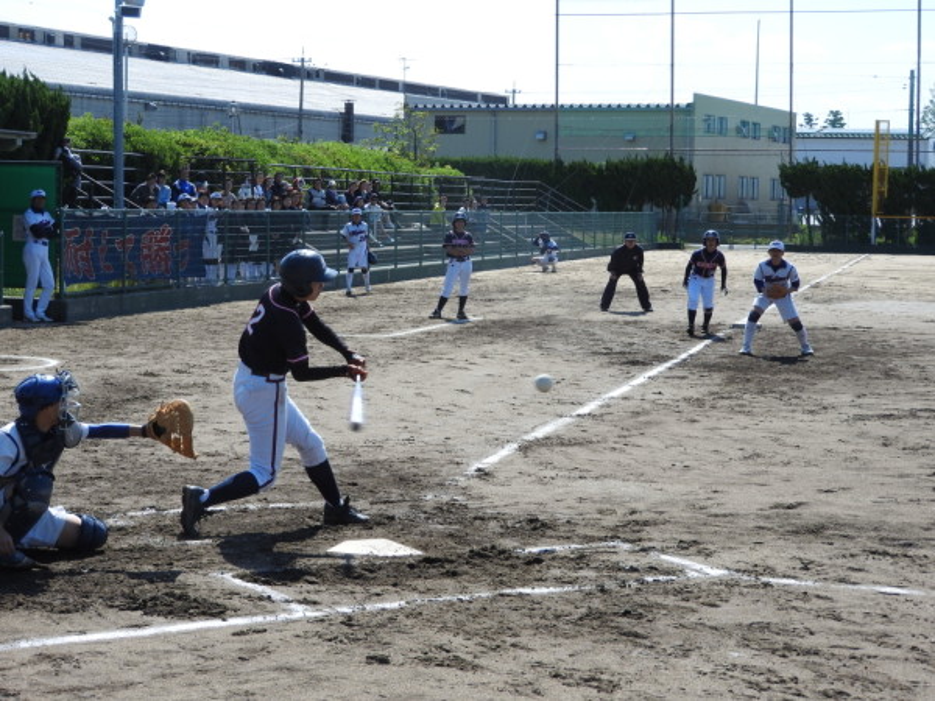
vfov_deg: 21.0
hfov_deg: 27.8
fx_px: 1891
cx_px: 468
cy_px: 350
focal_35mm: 70
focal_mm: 12.5
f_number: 4.5
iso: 100
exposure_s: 1/640
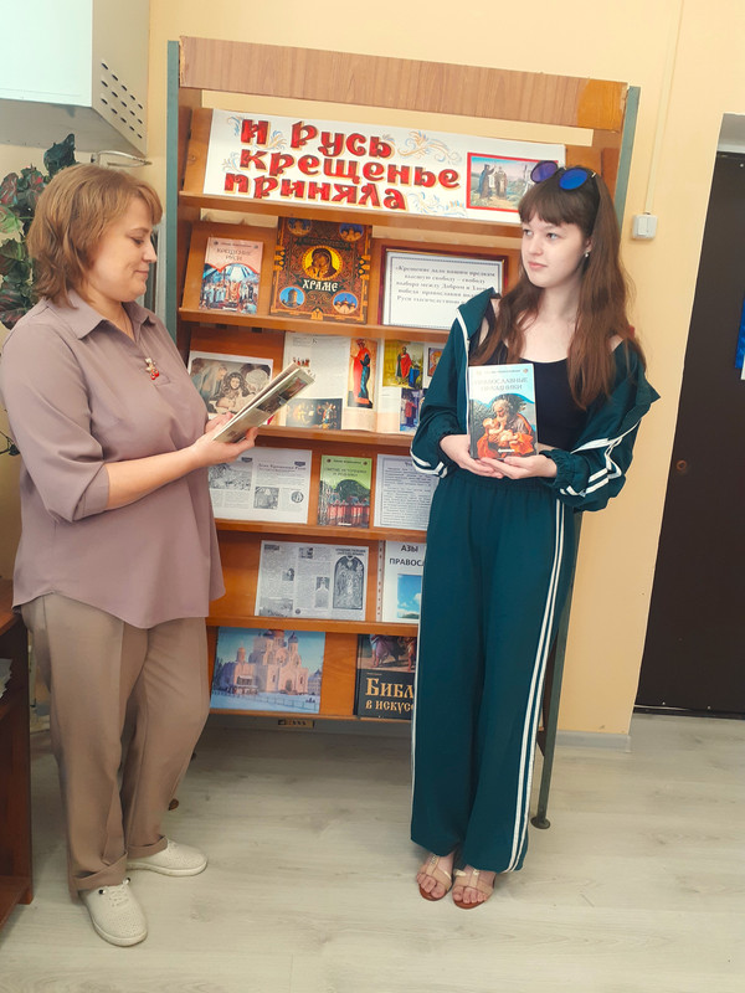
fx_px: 775
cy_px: 496
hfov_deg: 51.4
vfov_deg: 65.3
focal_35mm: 27
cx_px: 372
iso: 50
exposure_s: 1/50
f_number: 1.9
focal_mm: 3.6
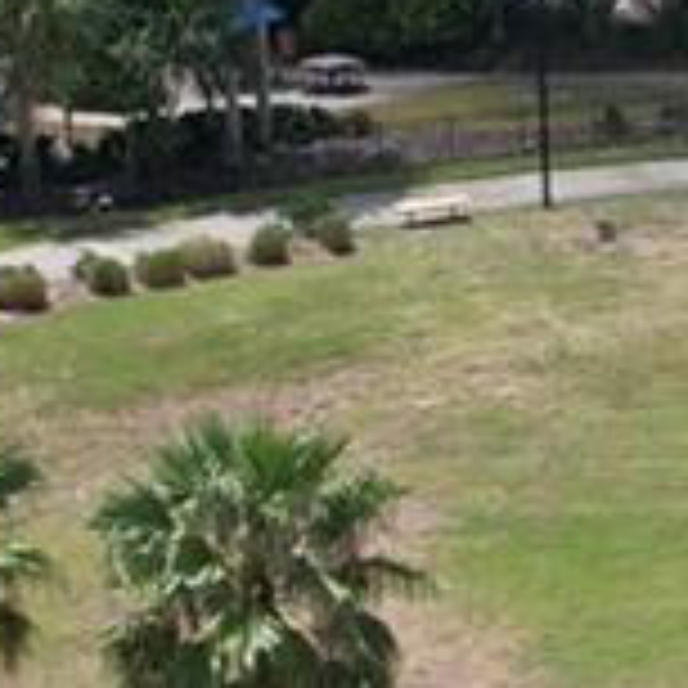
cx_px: 1515
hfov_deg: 8.3
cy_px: 72
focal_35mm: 196
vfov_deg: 8.9
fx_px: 4407
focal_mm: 8.38
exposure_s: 1/2000
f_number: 2.8
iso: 140
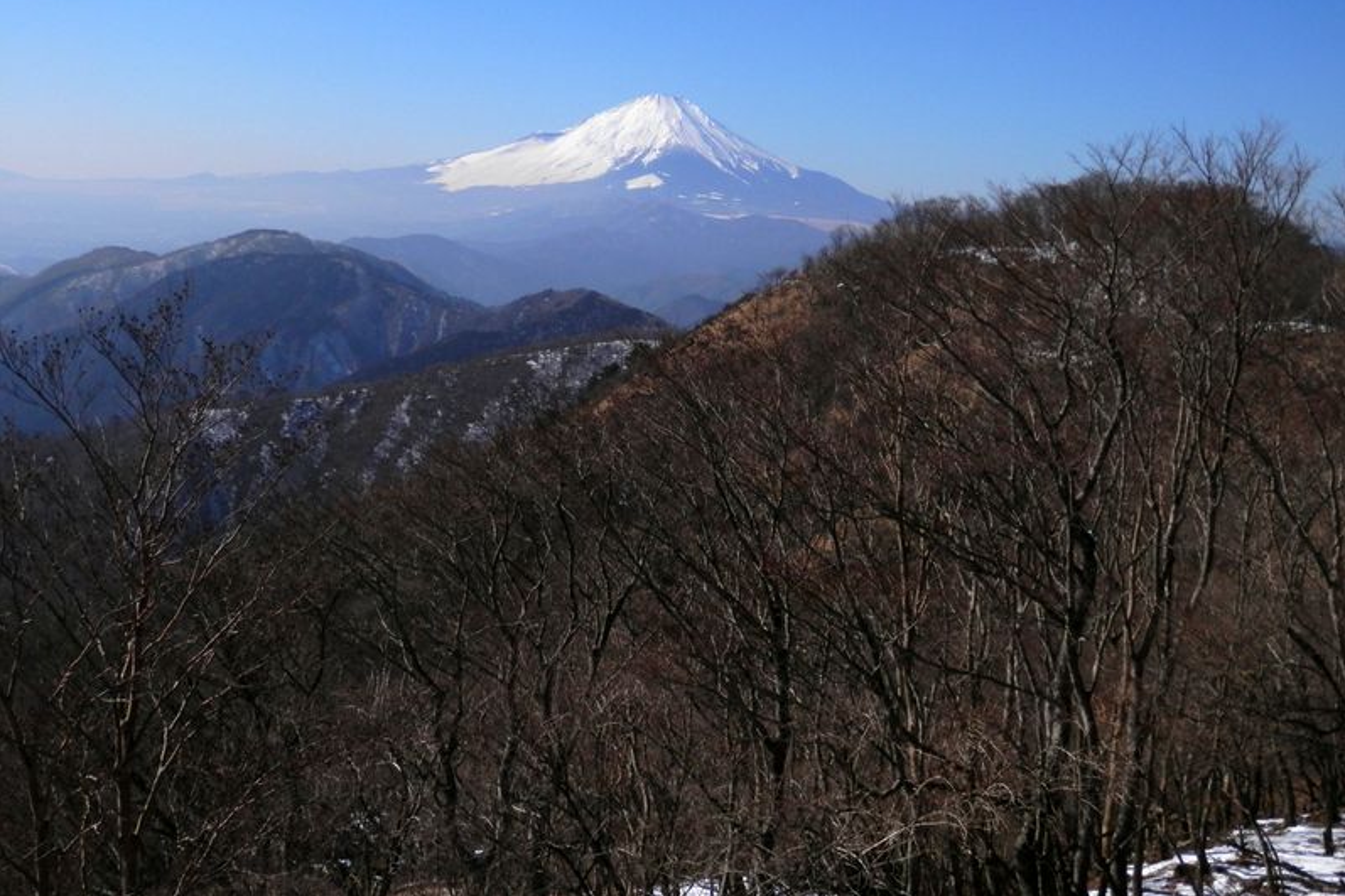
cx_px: 673
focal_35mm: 47
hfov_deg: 41.9
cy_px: 393
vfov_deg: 28.6
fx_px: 1755
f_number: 10.8
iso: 80
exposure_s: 1/320
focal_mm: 8
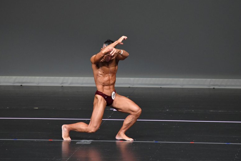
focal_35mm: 347
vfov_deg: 4.0
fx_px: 2322
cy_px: 80
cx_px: 120
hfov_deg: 5.9
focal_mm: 230
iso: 4000
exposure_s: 1/400
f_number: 5.6
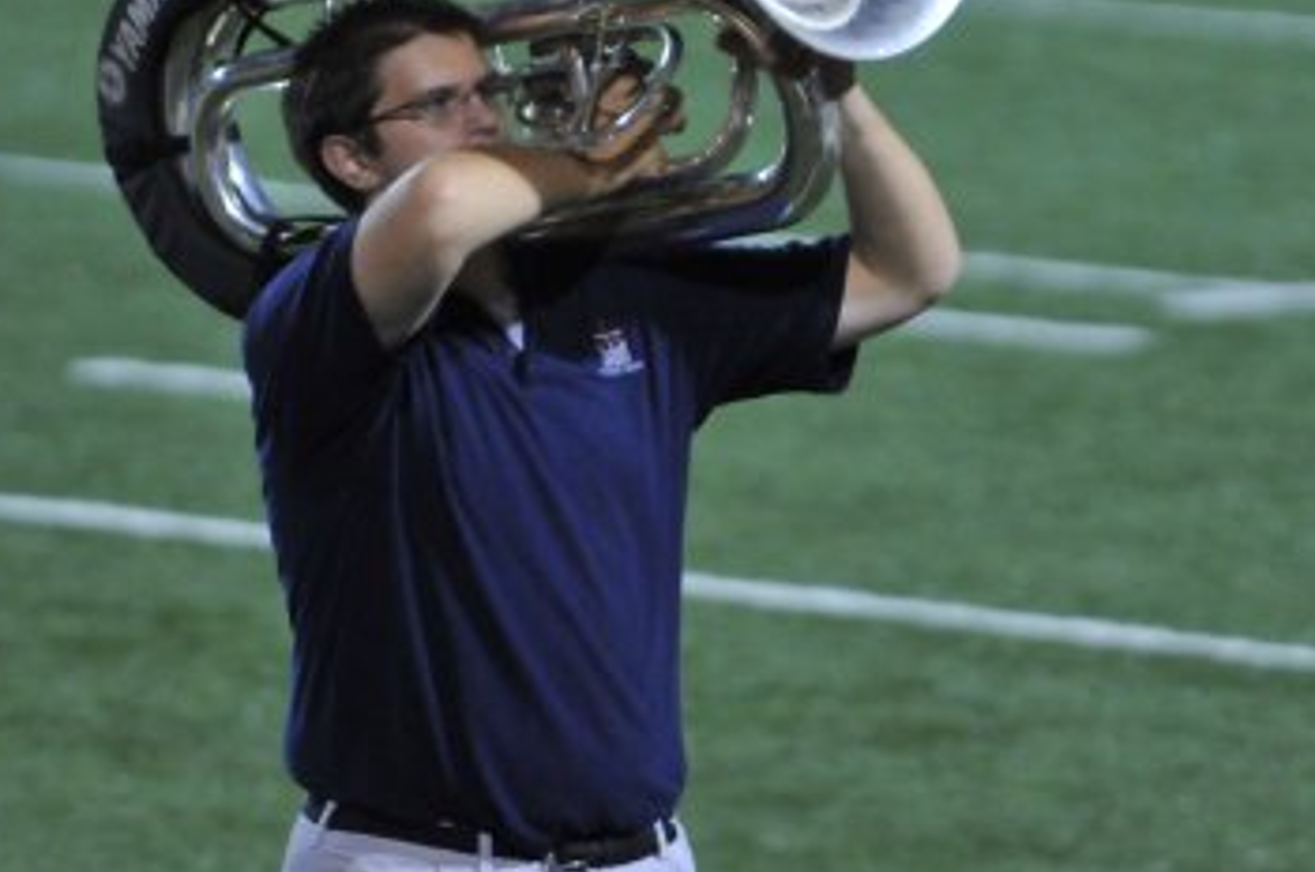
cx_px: 909
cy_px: 257
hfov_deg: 3.0
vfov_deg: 2.0
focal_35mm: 686
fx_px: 25012
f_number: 2.8
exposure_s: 1/200
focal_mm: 200
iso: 1600
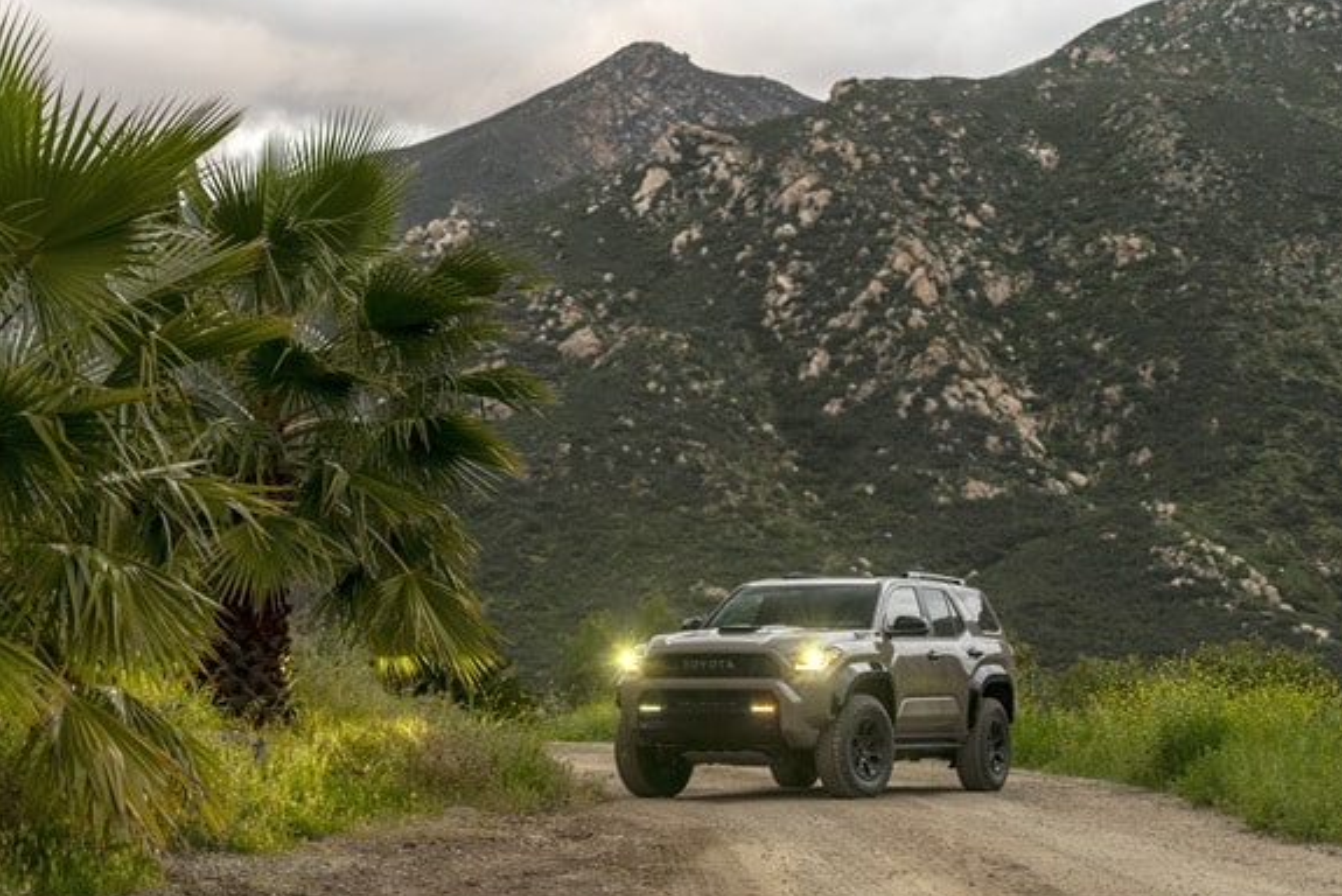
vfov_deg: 18.7
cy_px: 460
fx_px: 2723
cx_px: 658
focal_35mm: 73
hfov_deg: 27.7
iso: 640
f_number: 4
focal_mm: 70
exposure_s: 1/100
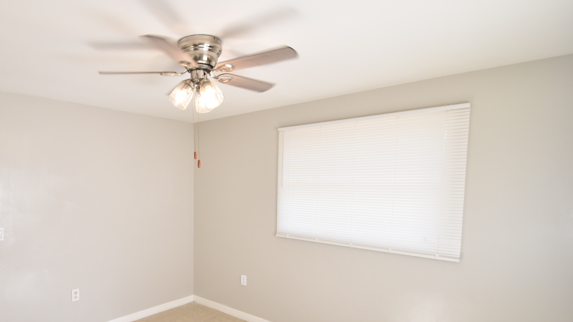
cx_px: 193
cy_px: 207
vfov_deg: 52.8
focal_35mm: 21
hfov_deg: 81.2
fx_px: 319
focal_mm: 10
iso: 800
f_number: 3.5
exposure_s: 1/180
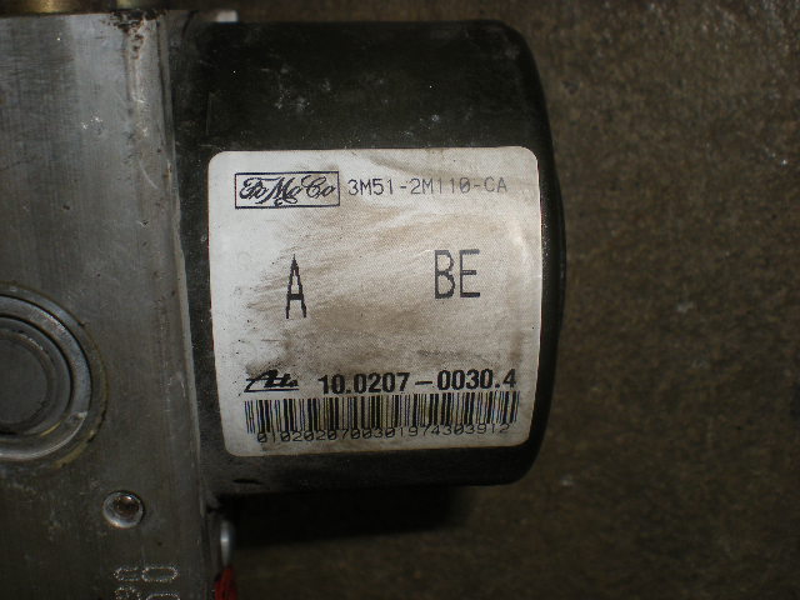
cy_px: 300
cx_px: 400
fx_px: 878
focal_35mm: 38
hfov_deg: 49.0
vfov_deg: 37.7
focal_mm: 6.3
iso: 64
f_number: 4.6
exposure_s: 1/60
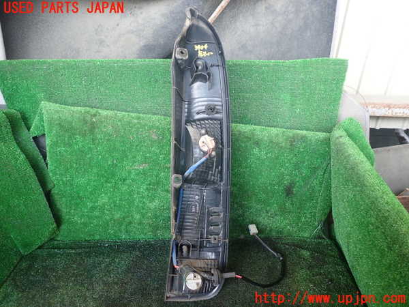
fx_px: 354
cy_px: 154
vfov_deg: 46.8
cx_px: 204
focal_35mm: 30
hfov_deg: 60.0
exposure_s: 1/60
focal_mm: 5.4
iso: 200
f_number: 2.3
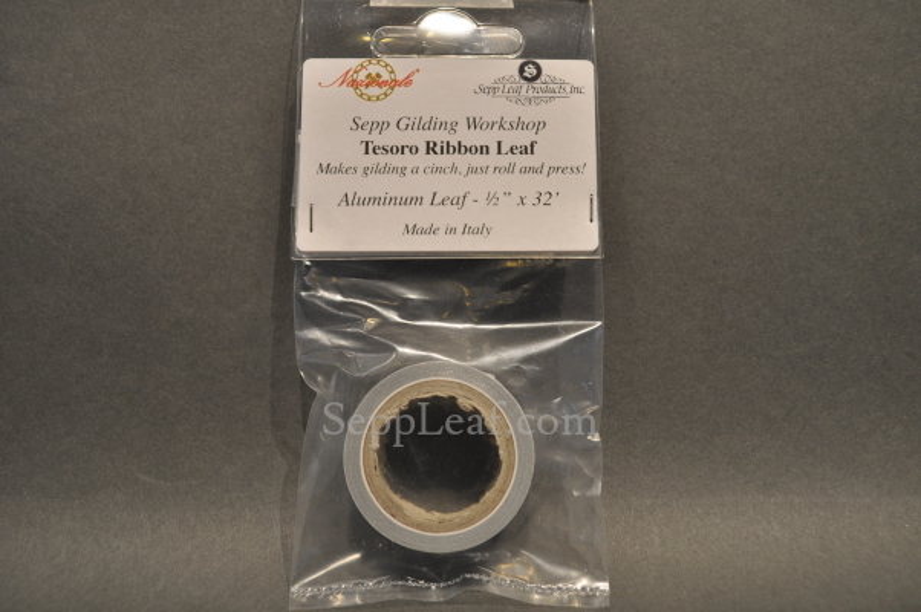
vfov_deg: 36.8
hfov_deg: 53.2
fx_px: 920
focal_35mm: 36
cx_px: 460
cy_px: 306
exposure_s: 1/100
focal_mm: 24
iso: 400
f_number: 5
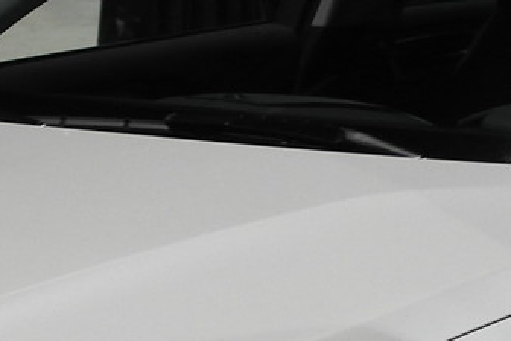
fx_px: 3165
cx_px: 433
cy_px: 429
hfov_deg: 9.2
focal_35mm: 223
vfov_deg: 6.1
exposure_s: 1/60
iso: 400
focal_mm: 20
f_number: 3.5
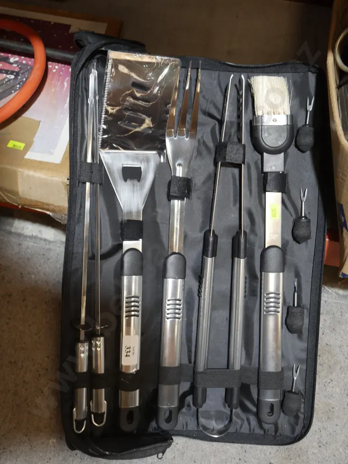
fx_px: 670
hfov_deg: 29.1
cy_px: 232
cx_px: 174
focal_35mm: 50
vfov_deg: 38.2
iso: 1000
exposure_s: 1/60
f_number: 5.3
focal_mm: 25
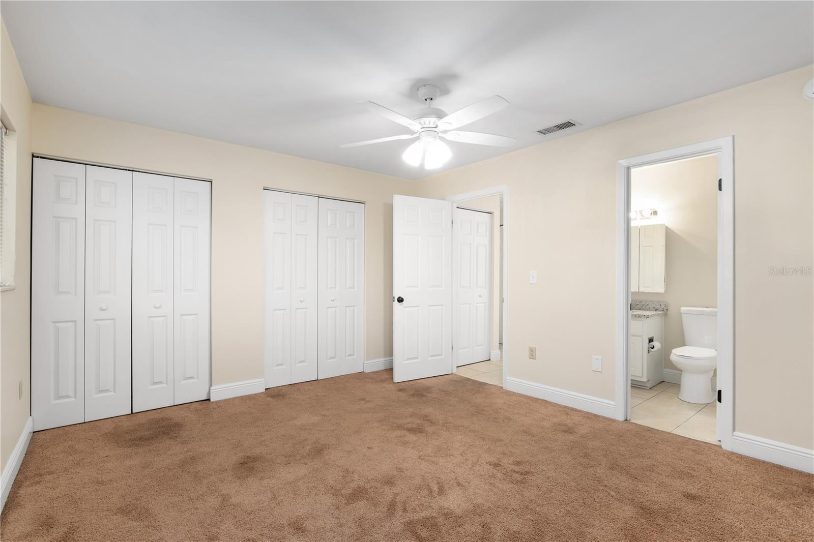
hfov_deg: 96.7
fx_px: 362
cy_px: 271
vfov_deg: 73.7
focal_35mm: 16
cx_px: 407
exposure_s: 1/8
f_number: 7.1
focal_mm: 16
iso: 320
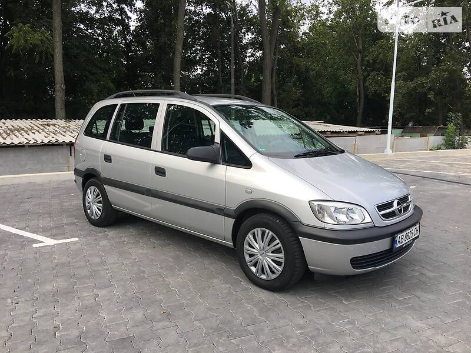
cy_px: 176
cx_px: 236
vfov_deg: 48.2
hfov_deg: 61.7
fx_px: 395
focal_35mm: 29
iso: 25
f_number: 2.2
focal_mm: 4.2
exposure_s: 1/530
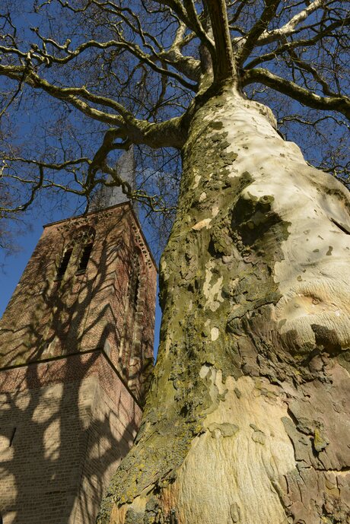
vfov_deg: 73.7
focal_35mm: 24
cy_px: 262
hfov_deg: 53.2
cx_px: 175
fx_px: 350
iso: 100
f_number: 14
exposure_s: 1/80
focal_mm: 24
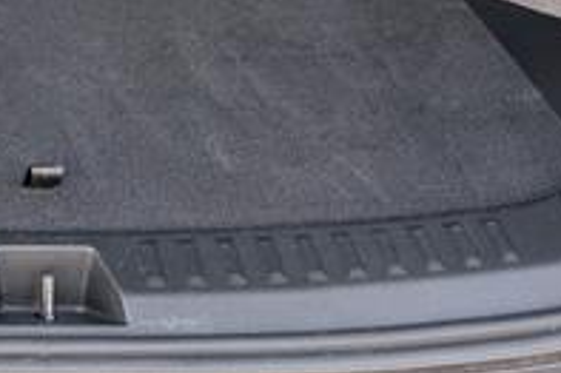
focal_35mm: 81
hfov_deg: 23.9
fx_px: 1261
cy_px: -276
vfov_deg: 14.9
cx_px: -14
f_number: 1.68
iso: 30
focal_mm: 6.9
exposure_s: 1/164
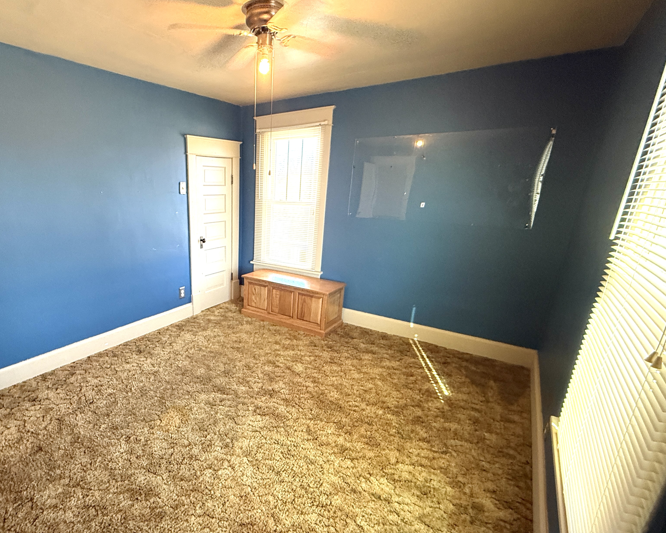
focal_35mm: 18
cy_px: 290
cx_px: 243
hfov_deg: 84.4
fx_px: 355
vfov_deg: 73.6
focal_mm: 2.22
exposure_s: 1/60
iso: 400
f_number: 2.2
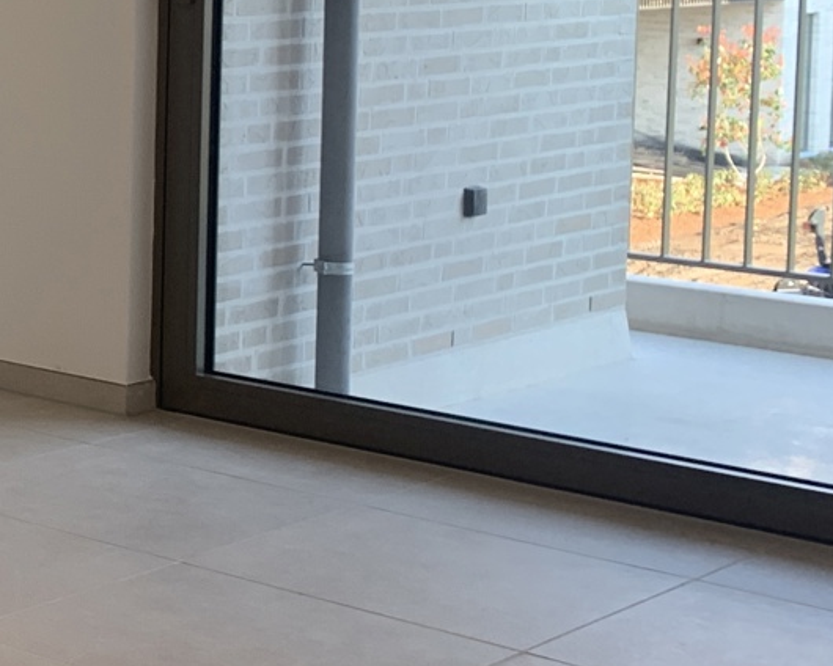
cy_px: 79
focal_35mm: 92
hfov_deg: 17.5
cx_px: -591
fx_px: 2268
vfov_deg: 16.5
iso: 50
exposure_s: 1/121
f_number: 1.8
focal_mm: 4.25
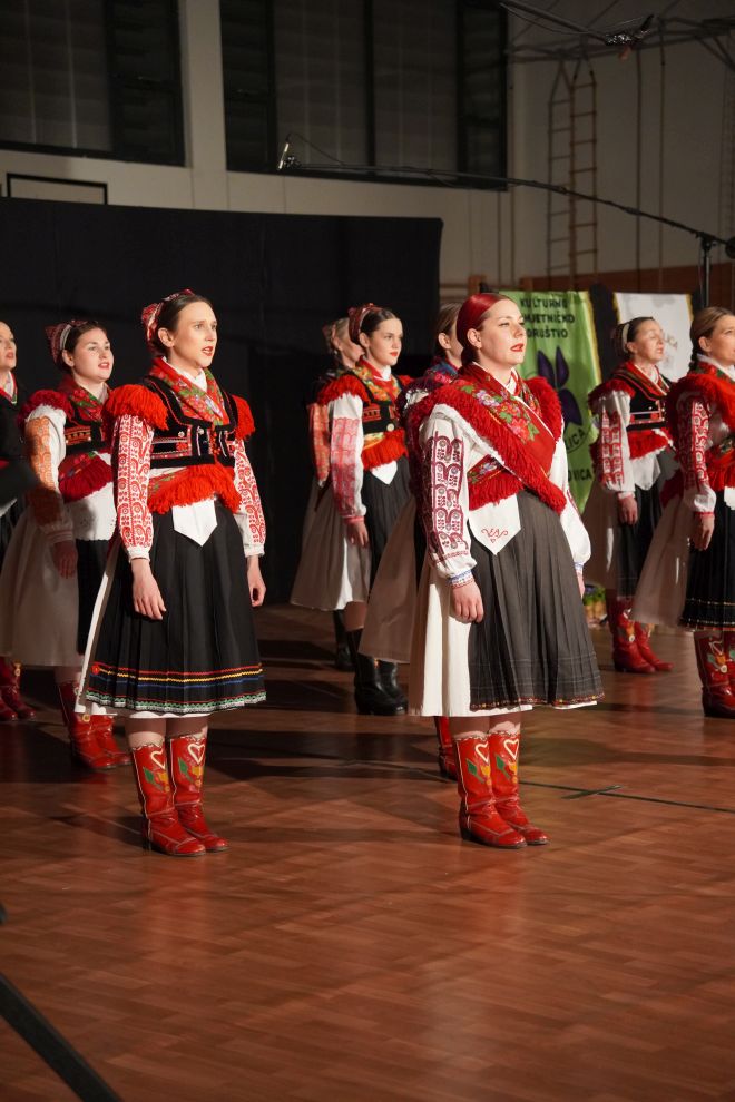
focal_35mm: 75
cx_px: 368
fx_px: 2297
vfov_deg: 27.0
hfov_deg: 18.2
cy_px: 551
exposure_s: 1/200
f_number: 2.8
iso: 2500
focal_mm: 50
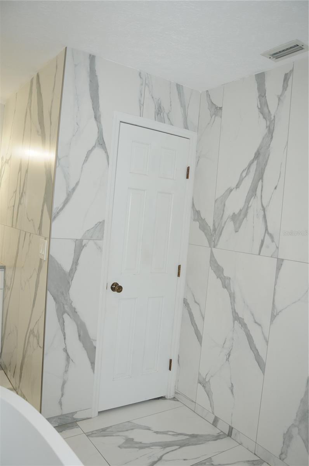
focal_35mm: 27
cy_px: 233
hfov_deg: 47.8
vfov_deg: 67.5
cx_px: 154
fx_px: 349
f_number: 5
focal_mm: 18
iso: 200
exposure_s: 1/60
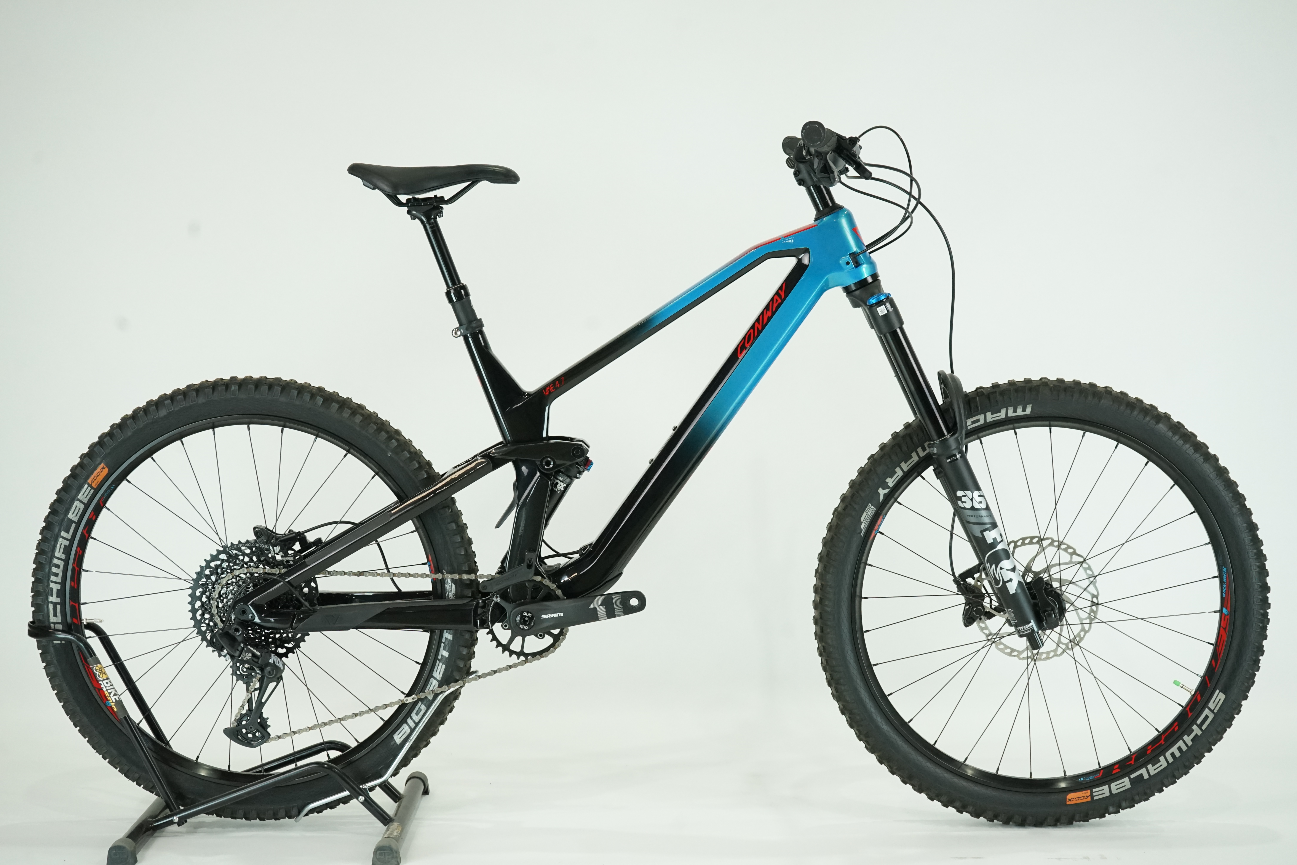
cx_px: 648
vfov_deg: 25.1
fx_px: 1945
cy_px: 432
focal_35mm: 54
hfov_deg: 36.9
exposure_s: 1/200
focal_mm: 54
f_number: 7.1
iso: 2500
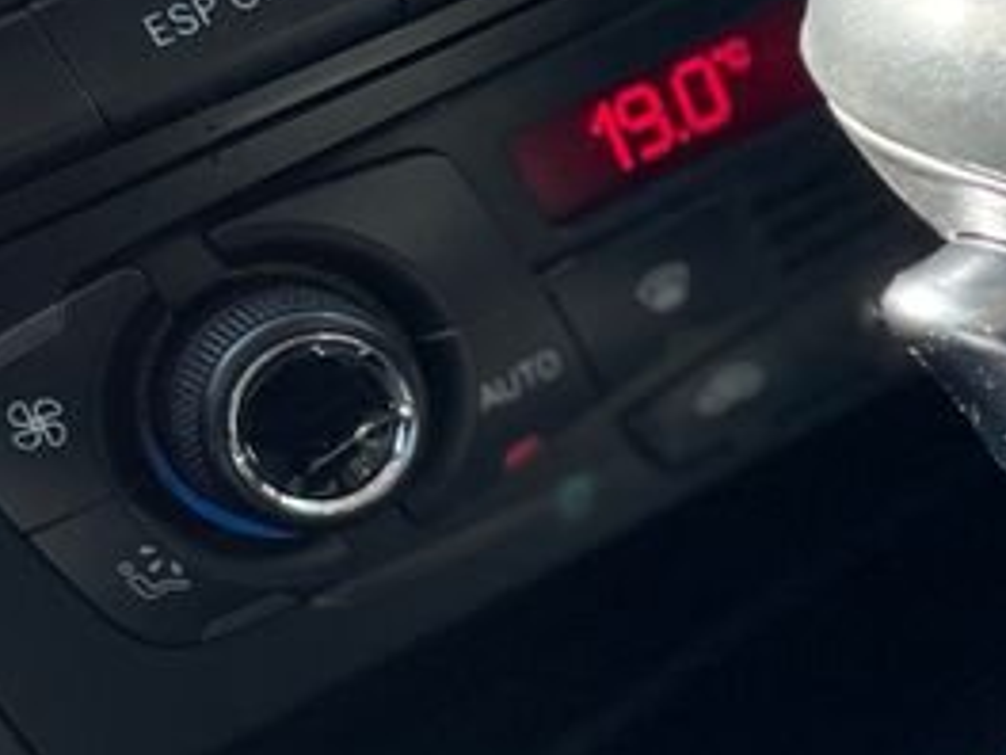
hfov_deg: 17.3
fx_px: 2935
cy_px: 915
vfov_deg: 14.2
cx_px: 1574
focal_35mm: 101
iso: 50
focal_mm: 5.1
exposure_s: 1/428
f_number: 1.6
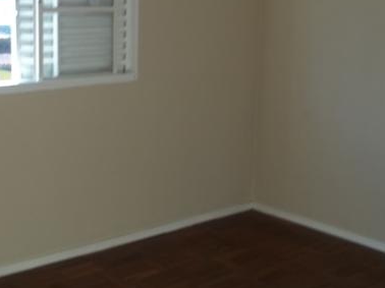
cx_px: 144
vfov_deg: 23.9
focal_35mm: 61
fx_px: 678
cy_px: 106
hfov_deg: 31.6
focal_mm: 6.5
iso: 64
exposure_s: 1/50
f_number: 3.1
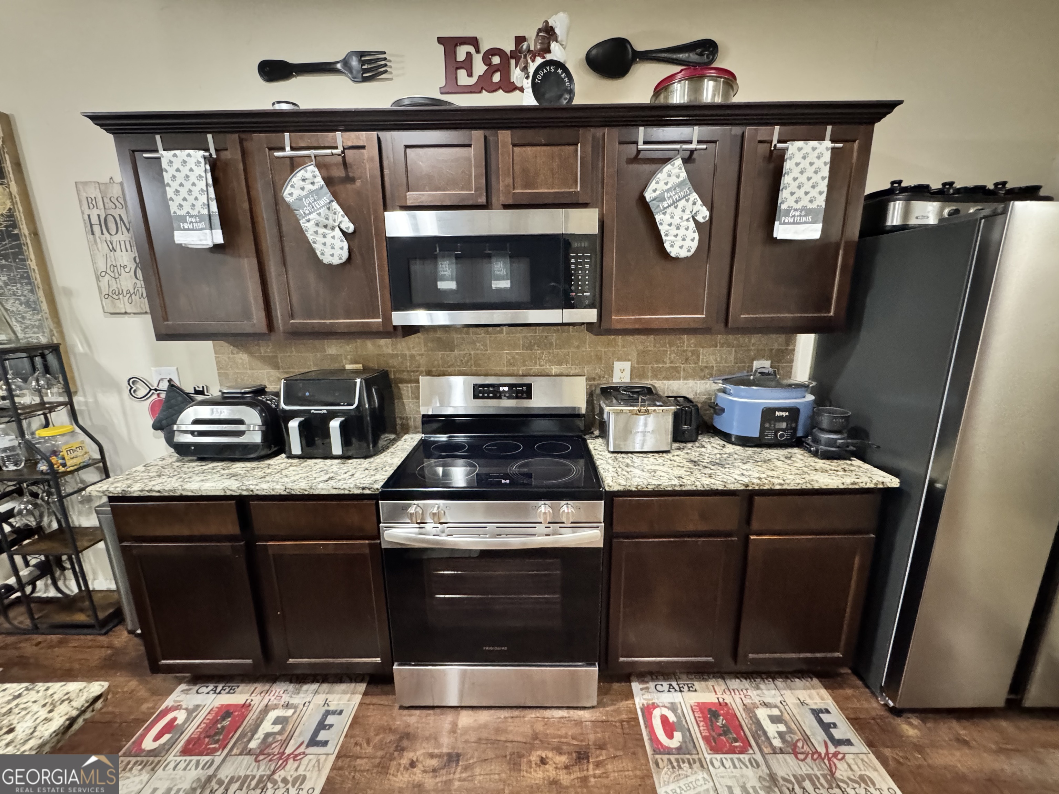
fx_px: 428
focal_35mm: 14
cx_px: 530
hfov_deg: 102.1
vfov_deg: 85.7
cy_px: 397
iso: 1250
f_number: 2.2
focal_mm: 2.22
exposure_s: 1/40
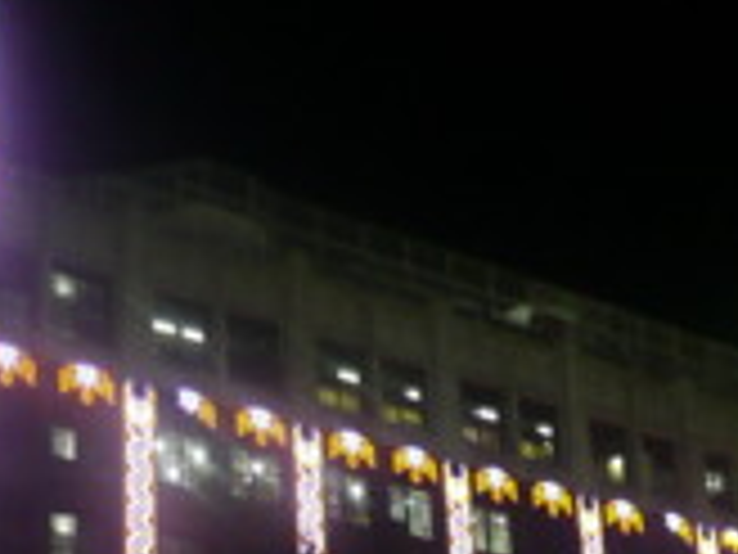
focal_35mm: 77
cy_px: 613
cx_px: 306
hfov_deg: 25.3
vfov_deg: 18.4
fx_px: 1642
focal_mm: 4.6
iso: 200
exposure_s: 1/8
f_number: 3.3
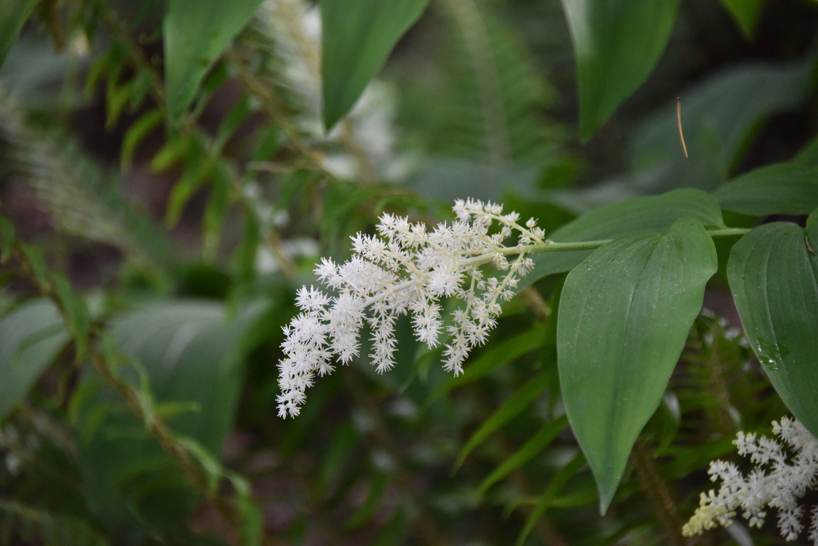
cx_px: 409
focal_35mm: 300
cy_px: 273
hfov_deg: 6.9
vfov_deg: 4.6
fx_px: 6818
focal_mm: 300
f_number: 5.6
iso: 5600
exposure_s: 1/640
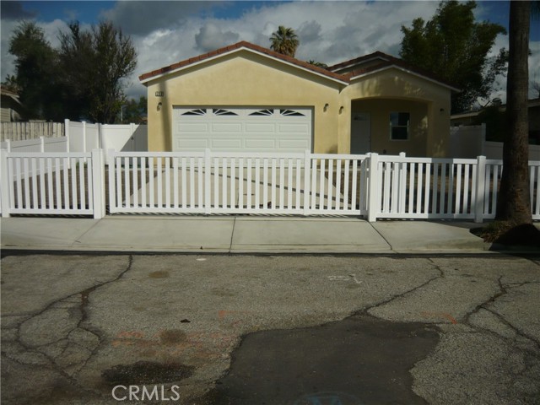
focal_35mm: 33
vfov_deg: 42.9
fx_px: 515
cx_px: 270
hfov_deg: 55.4
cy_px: 202
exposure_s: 1/800
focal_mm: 5.5
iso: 100
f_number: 8
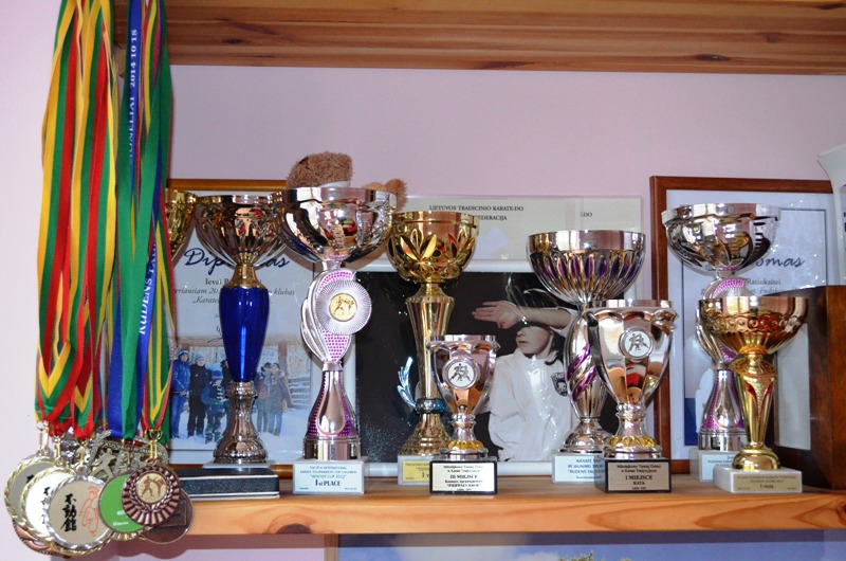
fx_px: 1196
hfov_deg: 39.0
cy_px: 280
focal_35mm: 51
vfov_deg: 26.4
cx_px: 423
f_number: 5
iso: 3200
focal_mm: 34
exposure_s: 1/60
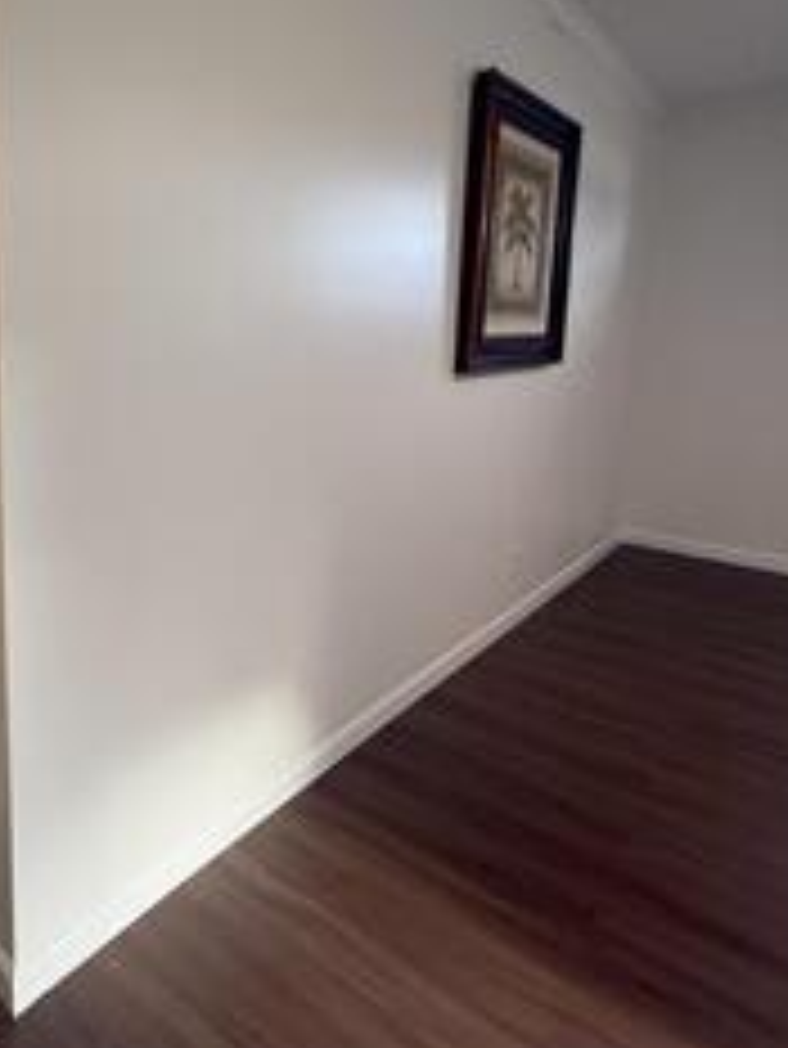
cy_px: 423
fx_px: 728
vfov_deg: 70.9
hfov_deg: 55.1
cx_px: 234
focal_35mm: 24
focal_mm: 2.22
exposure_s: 1/120
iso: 320
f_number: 2.2
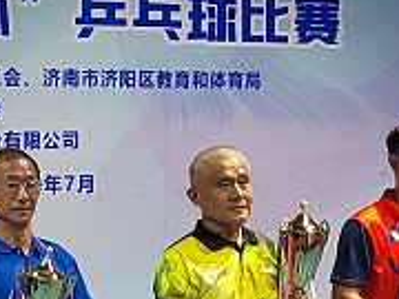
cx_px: 13
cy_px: 288
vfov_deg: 11.5
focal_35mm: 128
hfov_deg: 15.2
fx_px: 1475
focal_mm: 5.52
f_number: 1.9
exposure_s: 1/120
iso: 2500
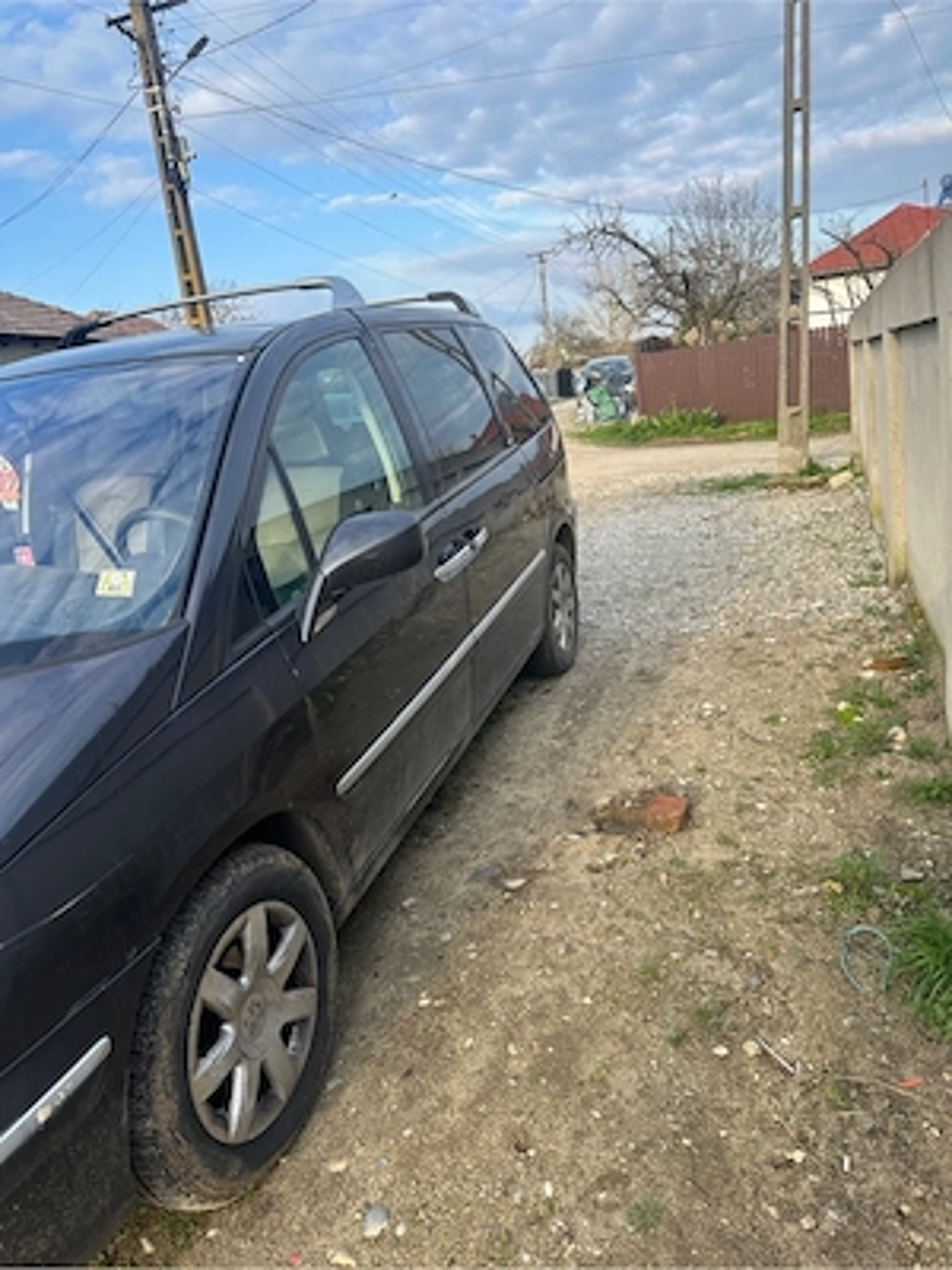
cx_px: 476
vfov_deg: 71.6
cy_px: 635
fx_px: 880
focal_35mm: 24
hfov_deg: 56.8
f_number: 1.78
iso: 80
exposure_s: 1/962
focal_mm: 6.86
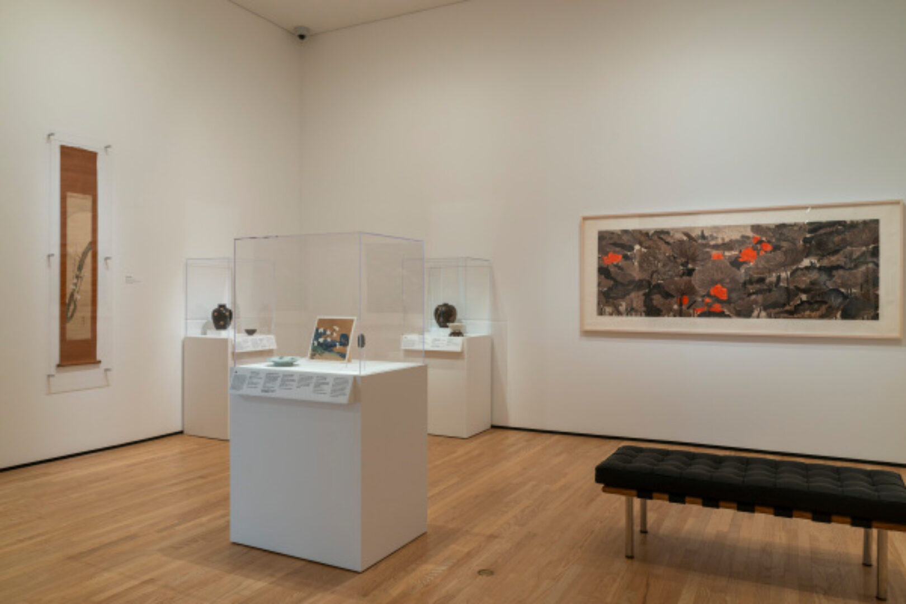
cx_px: 453
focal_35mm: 26
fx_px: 654
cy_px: 302
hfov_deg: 69.4
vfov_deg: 49.6
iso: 400
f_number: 8
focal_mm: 26
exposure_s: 1/4
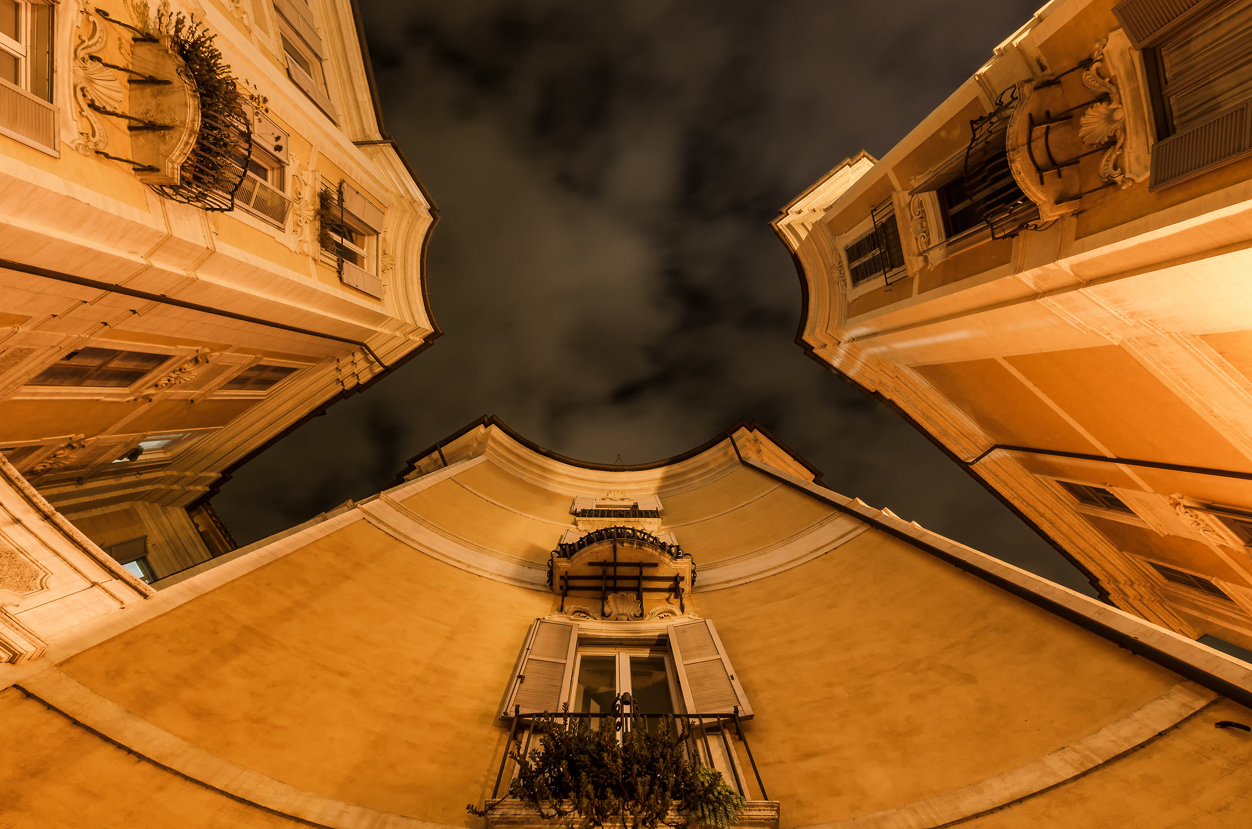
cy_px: 414
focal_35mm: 15
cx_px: 626
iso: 100
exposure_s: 15
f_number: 10
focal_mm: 10
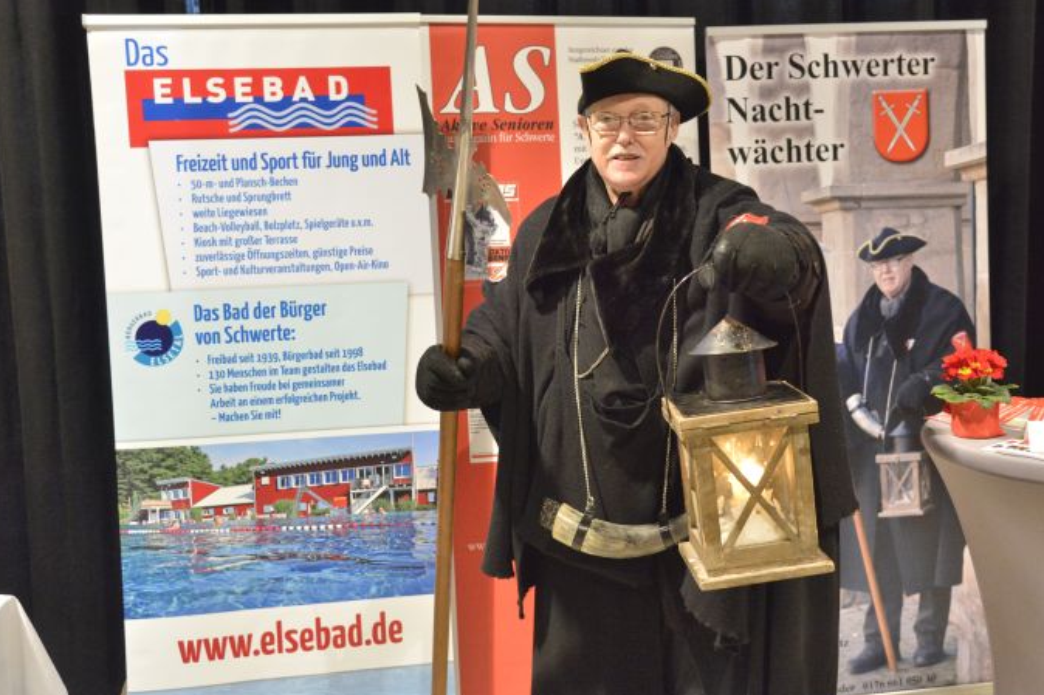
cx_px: 603
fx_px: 1102
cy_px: 326
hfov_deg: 50.5
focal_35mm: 38
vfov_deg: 35.0
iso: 6400
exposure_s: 1/60
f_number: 4
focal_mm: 32
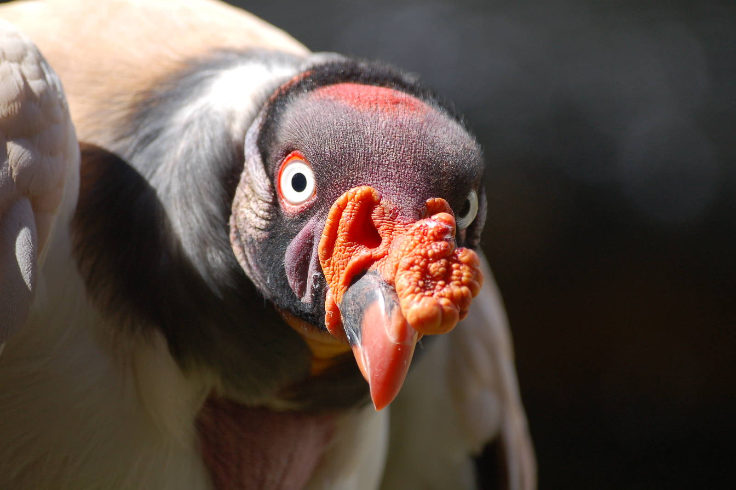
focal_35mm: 292
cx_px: 368
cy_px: 245
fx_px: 5975
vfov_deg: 4.7
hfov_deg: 7.0
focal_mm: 195
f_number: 5
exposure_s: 1/1000
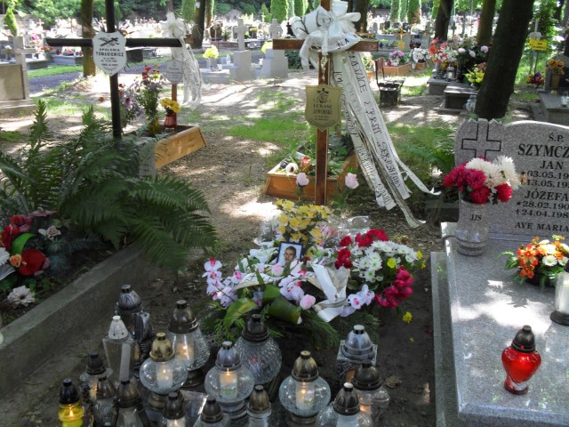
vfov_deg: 40.7
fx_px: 575
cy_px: 214
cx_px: 284
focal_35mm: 35
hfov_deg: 52.6
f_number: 3.2
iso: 100
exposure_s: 1/60
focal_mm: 6.3
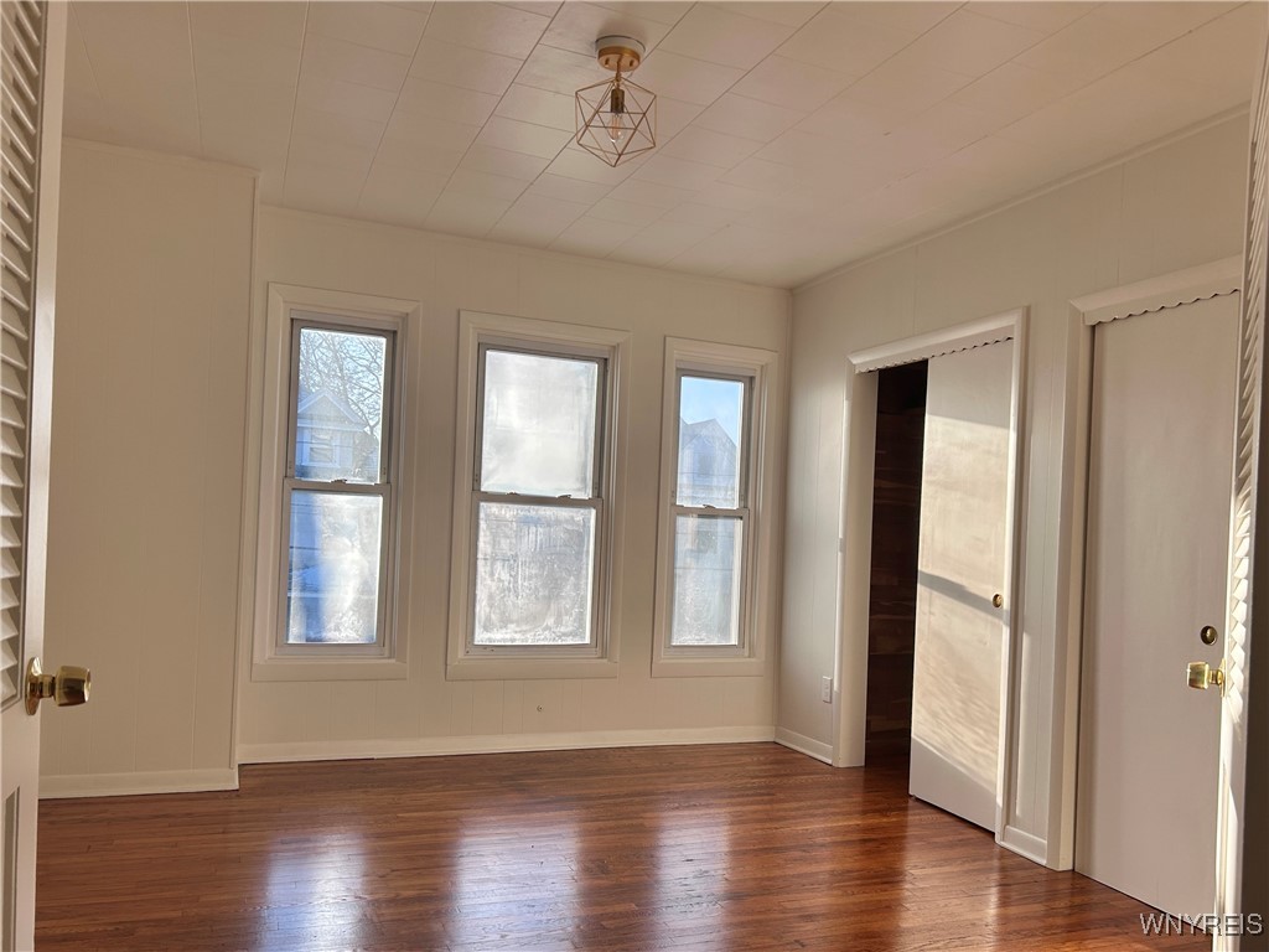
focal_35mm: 26
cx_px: 634
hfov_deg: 67.3
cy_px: 476
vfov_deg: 53.1
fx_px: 953
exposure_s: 1/1038
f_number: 1.5
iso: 50
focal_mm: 5.7
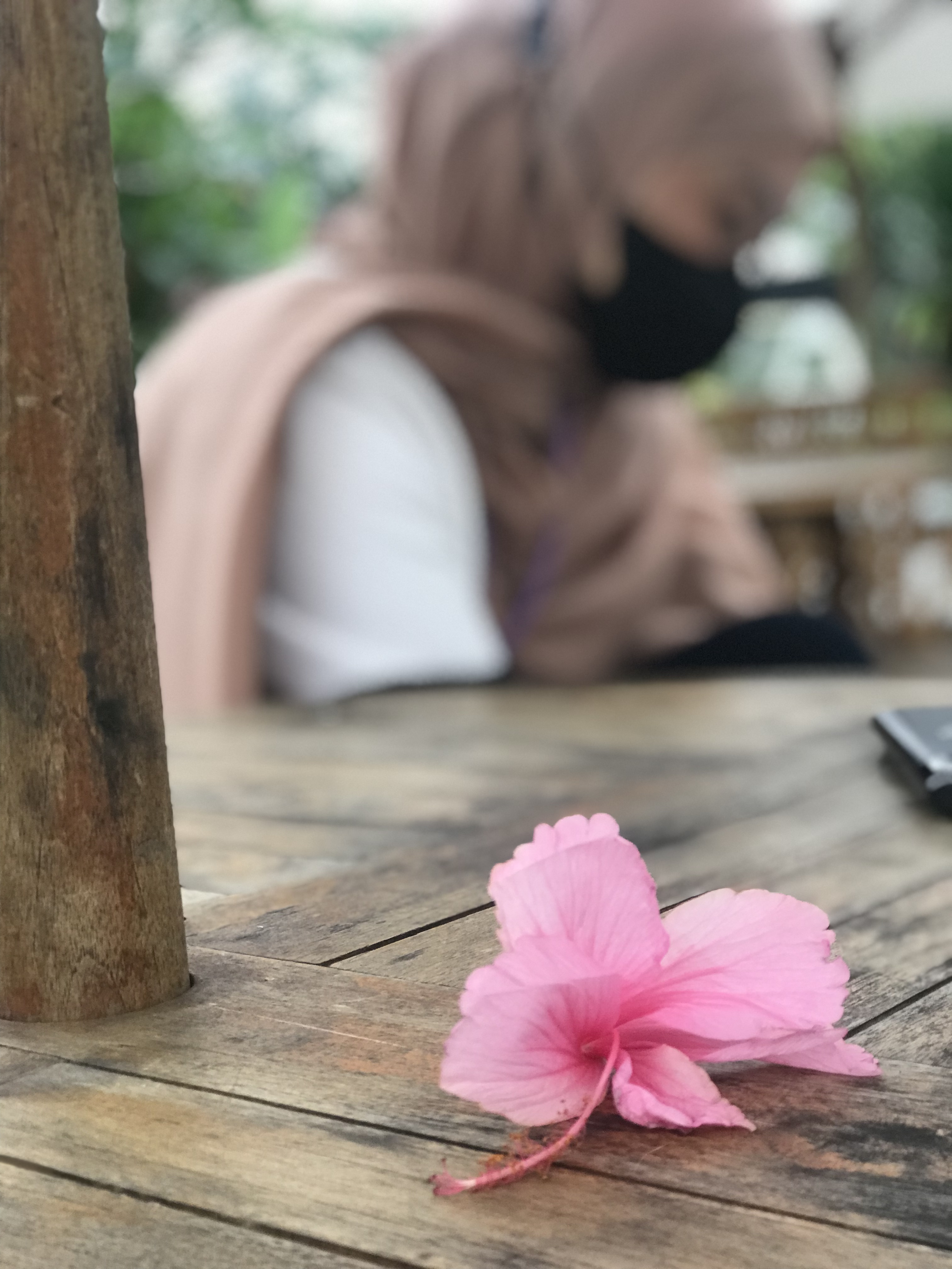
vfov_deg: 33.8
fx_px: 2090
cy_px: 634
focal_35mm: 57
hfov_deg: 25.7
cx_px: 476
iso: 100
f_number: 2.8
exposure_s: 1/95
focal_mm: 6.6
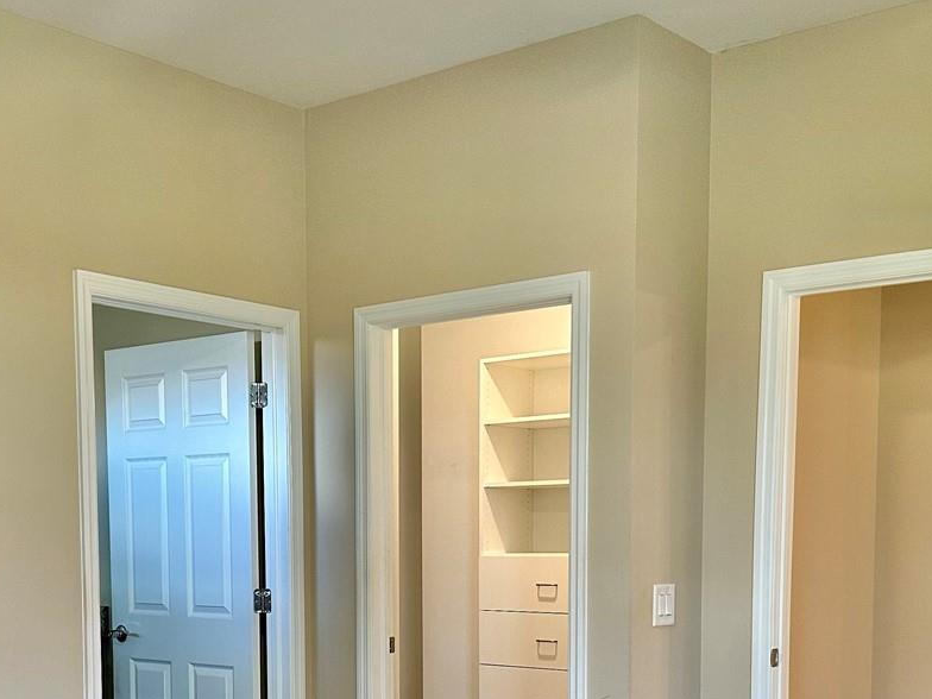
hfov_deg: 38.8
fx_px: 1319
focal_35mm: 49
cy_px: 636
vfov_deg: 28.5
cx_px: 405
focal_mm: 6.86
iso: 200
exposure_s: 1/60
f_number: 1.78
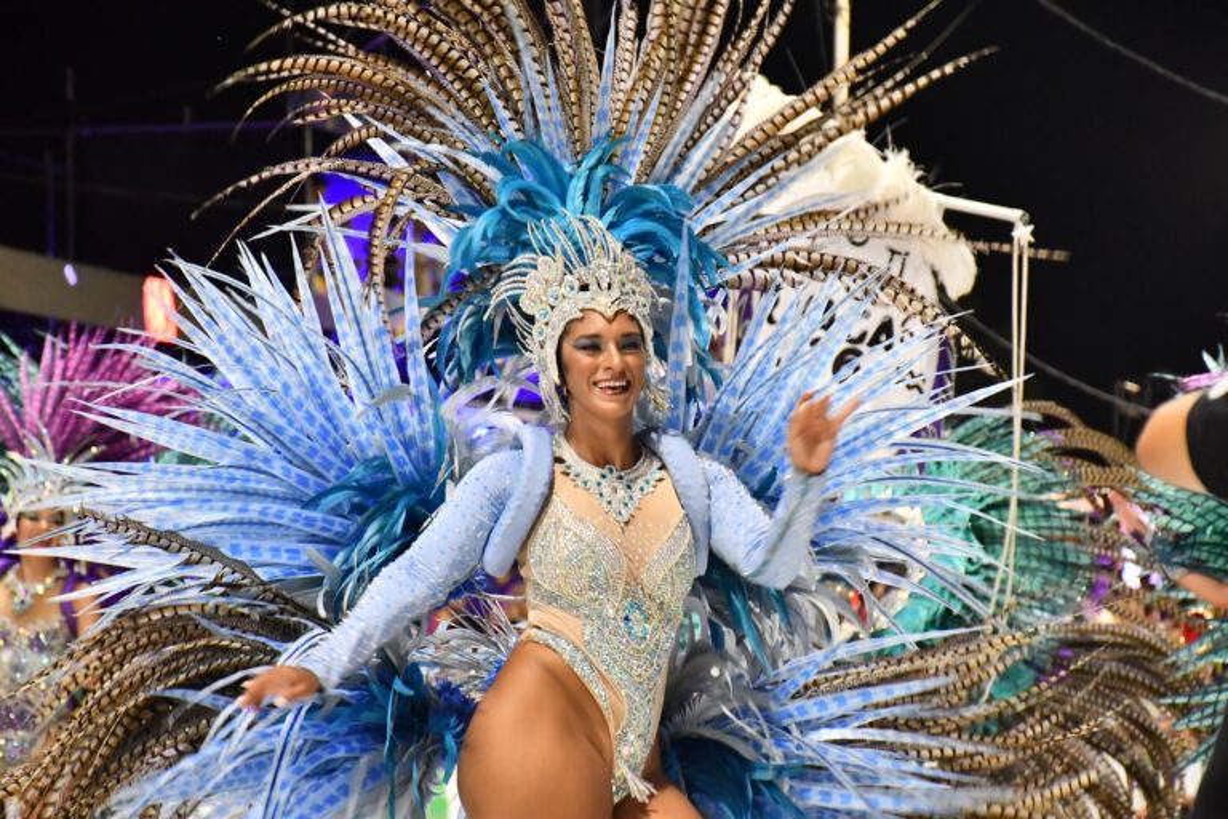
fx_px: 4605
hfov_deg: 15.2
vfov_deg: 10.2
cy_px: 410
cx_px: 614
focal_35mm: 135
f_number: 5.3
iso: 5000
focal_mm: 90
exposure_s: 1/160
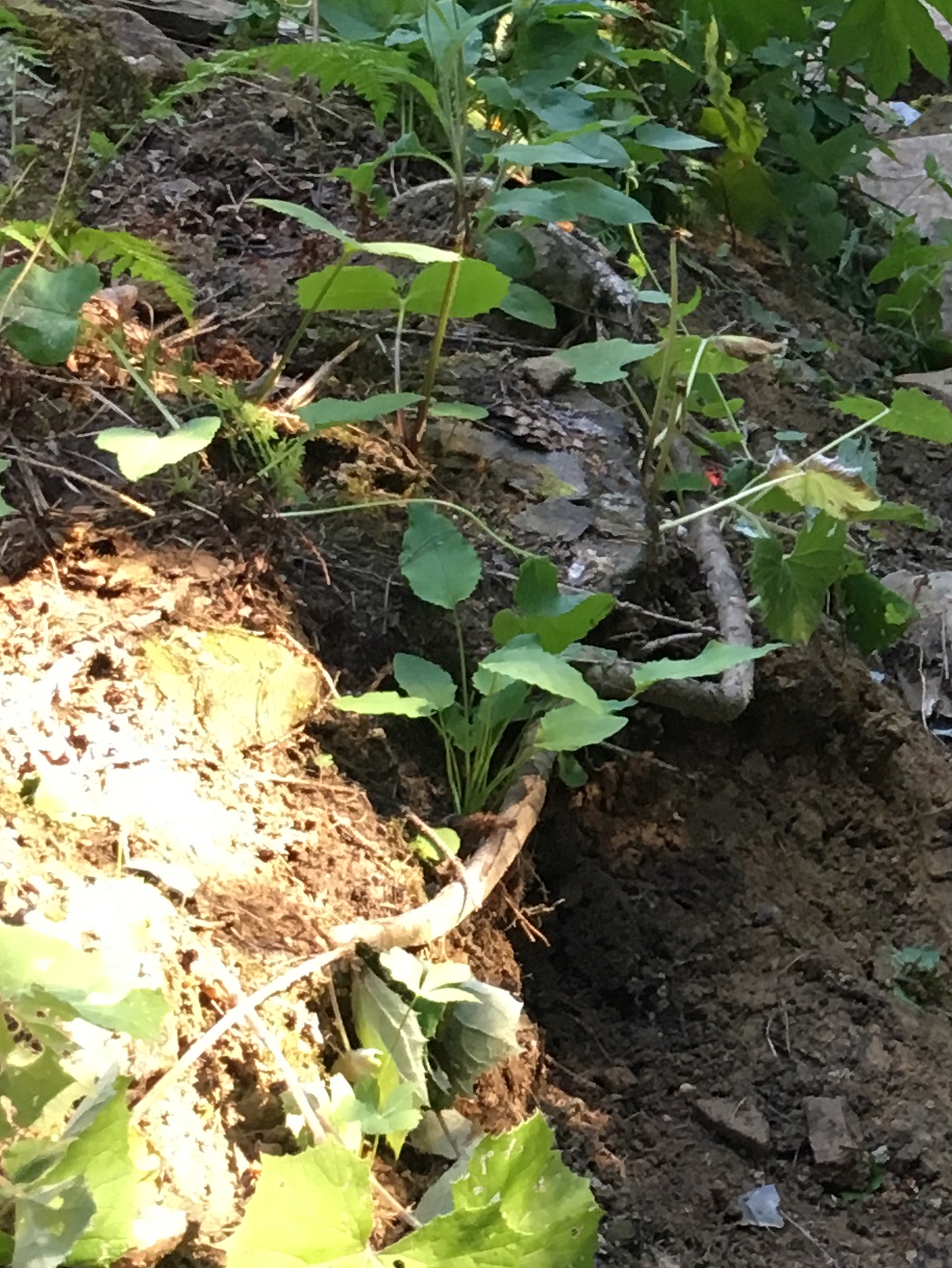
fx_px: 3519
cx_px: 1421
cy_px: 426
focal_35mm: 96
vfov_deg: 20.4
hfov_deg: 14.4
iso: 50
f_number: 2.2
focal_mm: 4.15
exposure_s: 1/33
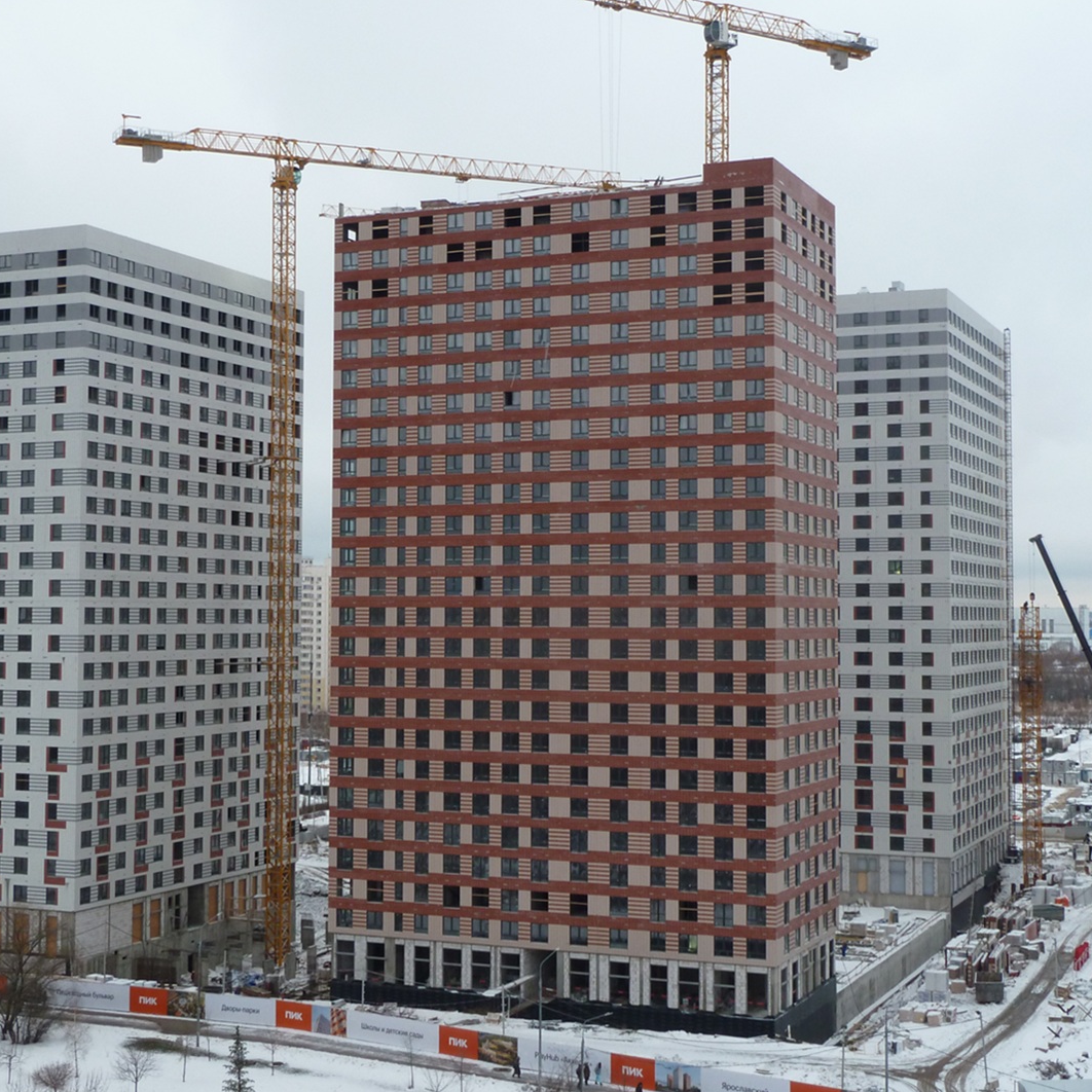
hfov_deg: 32.8
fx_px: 1856
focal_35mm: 52
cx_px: 540
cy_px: 546
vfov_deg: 32.8
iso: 160
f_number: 3.7
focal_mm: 7.3
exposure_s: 1/30
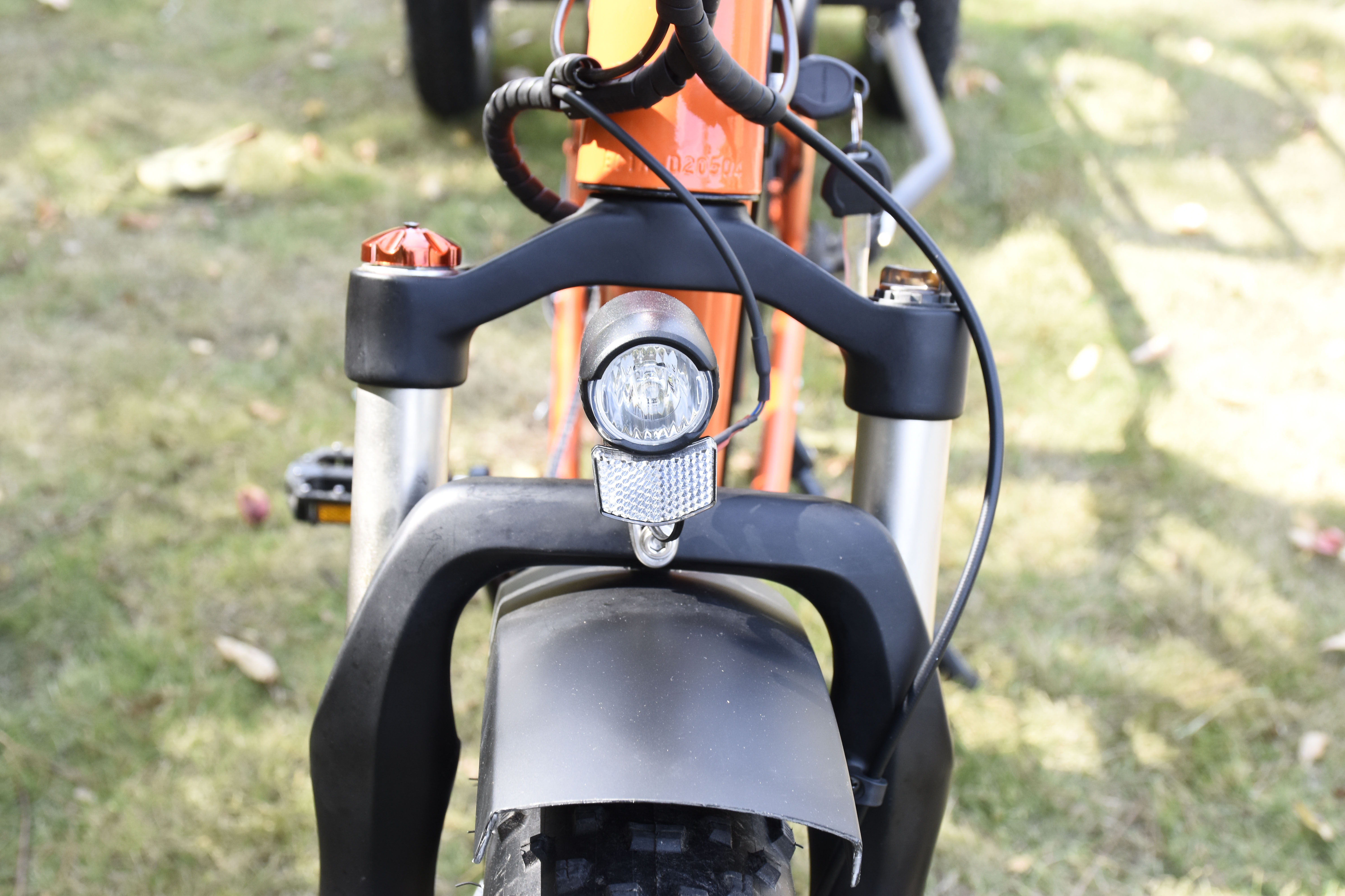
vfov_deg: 23.8
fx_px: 2129
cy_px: 448
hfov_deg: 35.1
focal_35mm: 57
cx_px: 672
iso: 640
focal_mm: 38
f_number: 7.1
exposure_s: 1/160
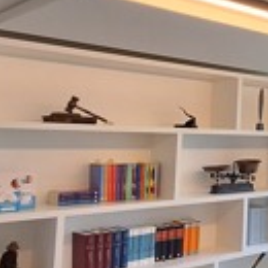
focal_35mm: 53
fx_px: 464
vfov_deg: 32.0
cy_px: 93
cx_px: 340
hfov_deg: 27.4
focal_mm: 1.74
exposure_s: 1/100
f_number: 2.2
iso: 80
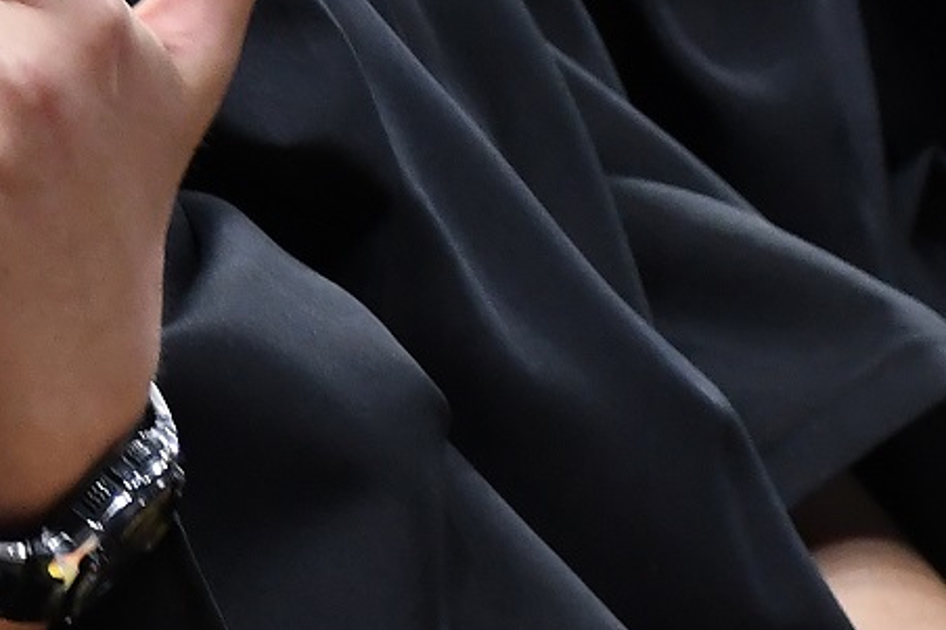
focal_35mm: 601
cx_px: -356
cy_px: -289
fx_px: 15789
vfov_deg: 2.3
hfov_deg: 3.4
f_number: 5
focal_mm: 65
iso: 1000
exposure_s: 1/80
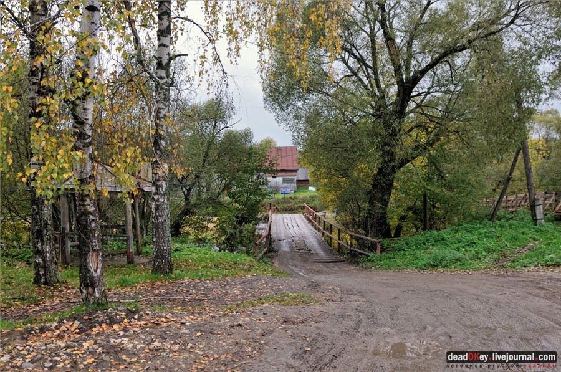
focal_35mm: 36
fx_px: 560
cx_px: 280
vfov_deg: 36.8
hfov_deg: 53.2
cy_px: 186
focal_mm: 24
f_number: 7.1
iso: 400
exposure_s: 1/200
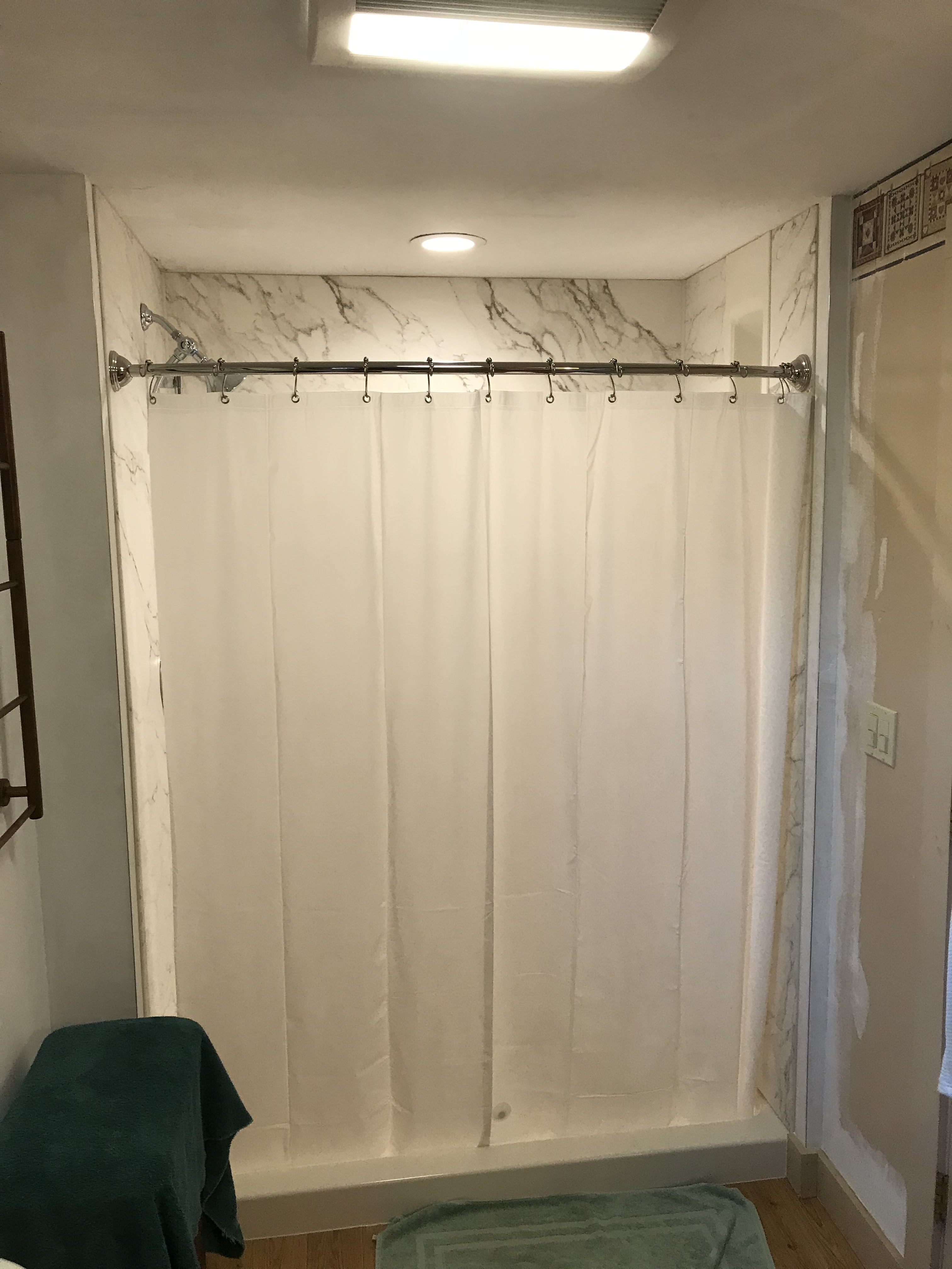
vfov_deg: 63.4
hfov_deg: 49.7
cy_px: 634
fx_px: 1027
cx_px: 476
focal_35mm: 28
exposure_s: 1/30
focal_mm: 3.99
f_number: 1.8
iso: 25
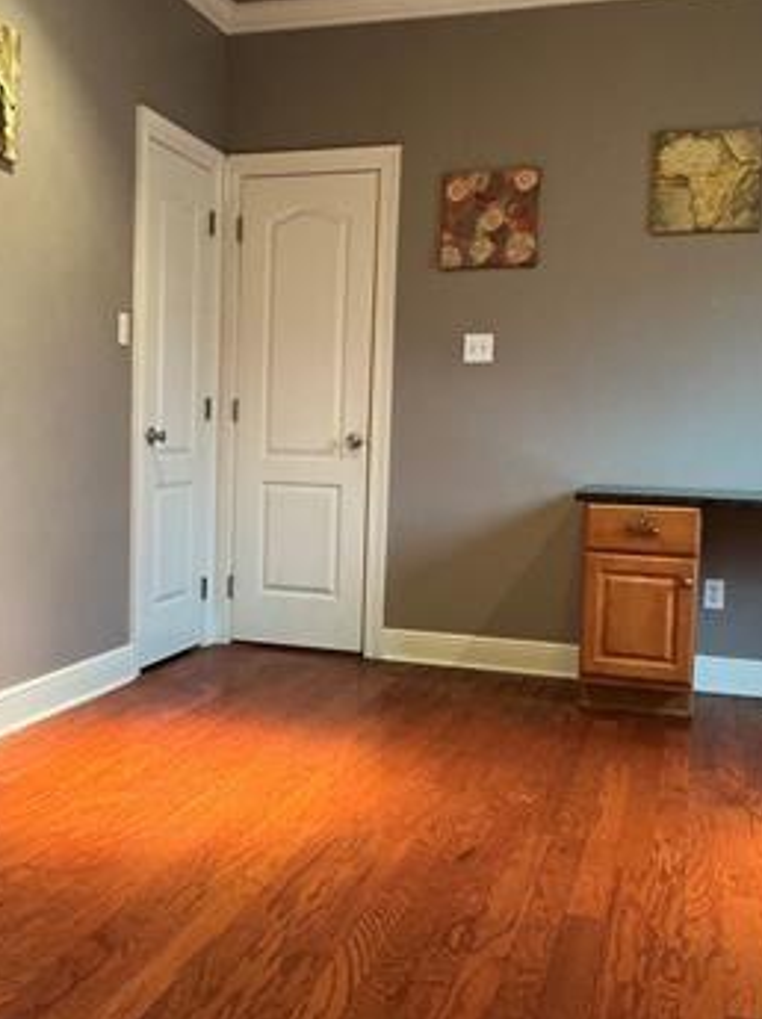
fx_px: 1147
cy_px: 508
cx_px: 275
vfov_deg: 47.9
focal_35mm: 39
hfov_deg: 36.5
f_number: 1.8
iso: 200
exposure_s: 1/40
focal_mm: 3
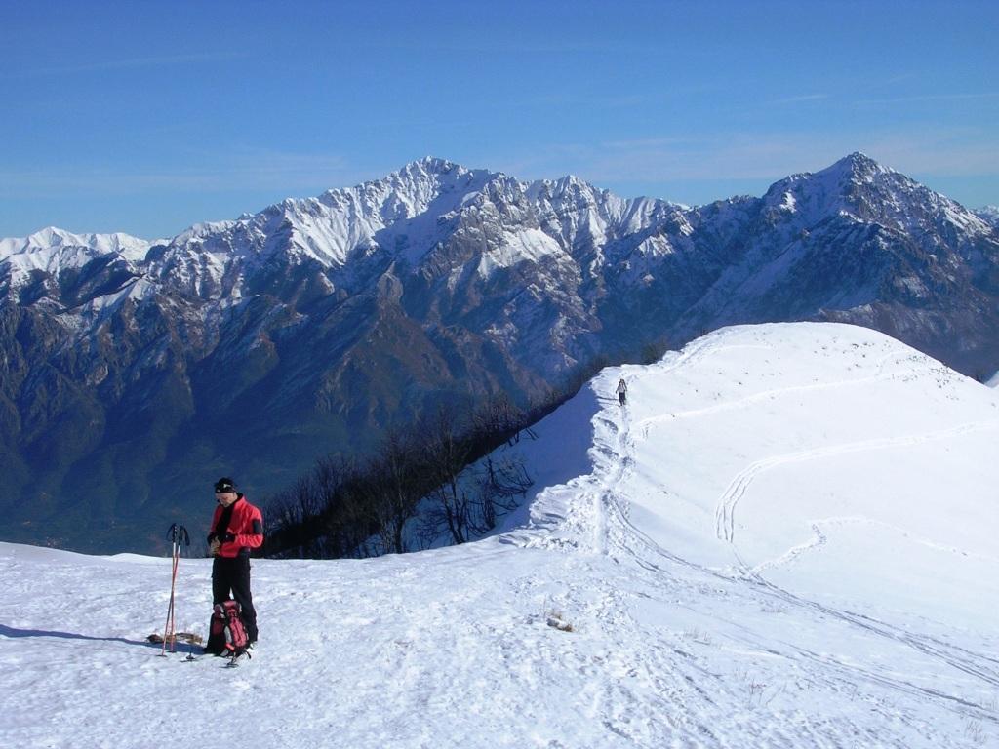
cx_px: 500
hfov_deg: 34.3
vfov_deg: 26.1
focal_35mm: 56
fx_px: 1616
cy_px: 374
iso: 50
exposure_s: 1/432
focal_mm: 8.5
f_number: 6.6
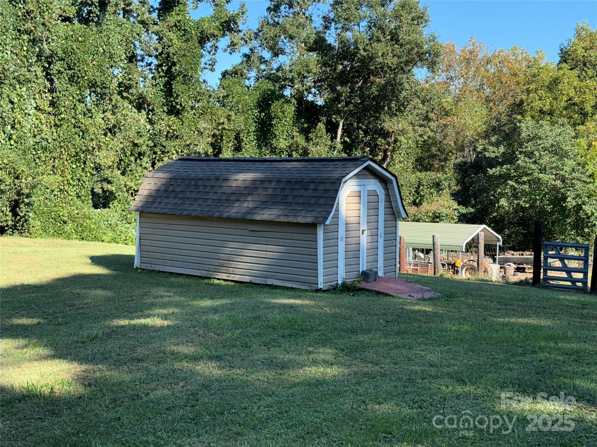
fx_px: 828
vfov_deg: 30.3
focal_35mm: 48
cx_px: 298
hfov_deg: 39.7
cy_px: 224
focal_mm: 6.76
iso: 50
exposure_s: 1/1377
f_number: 1.78
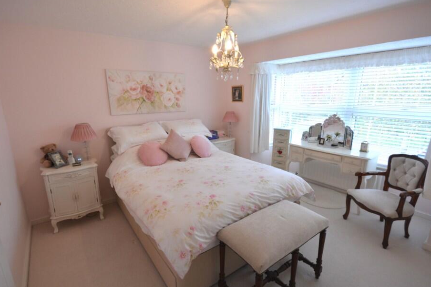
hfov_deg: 93.2
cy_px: 148
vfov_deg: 70.4
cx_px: 208
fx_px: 204
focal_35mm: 17
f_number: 8
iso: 400
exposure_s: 1/20
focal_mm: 10
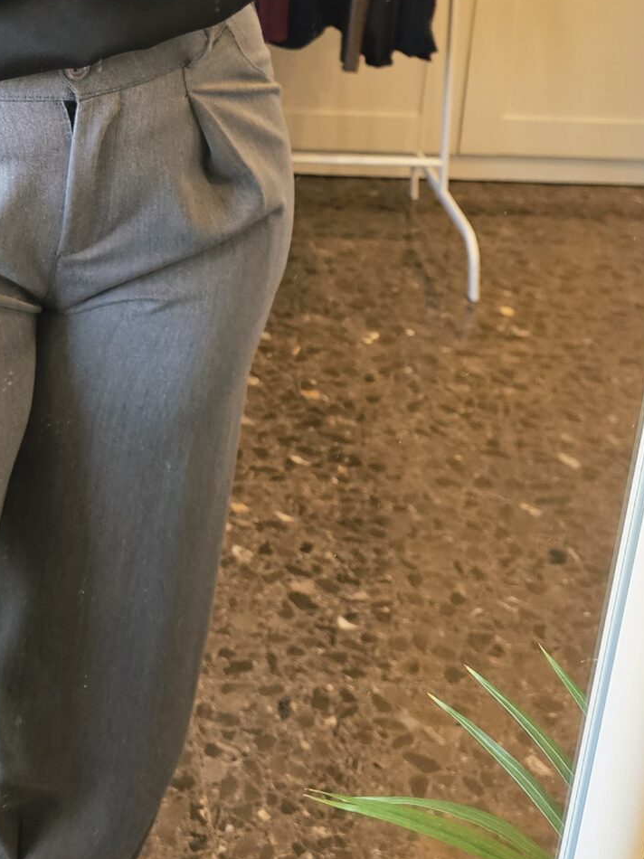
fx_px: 1539
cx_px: -39
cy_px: -42
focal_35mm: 62
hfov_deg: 22.5
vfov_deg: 28.8
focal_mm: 6.3
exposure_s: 1/142
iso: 400
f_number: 1.7
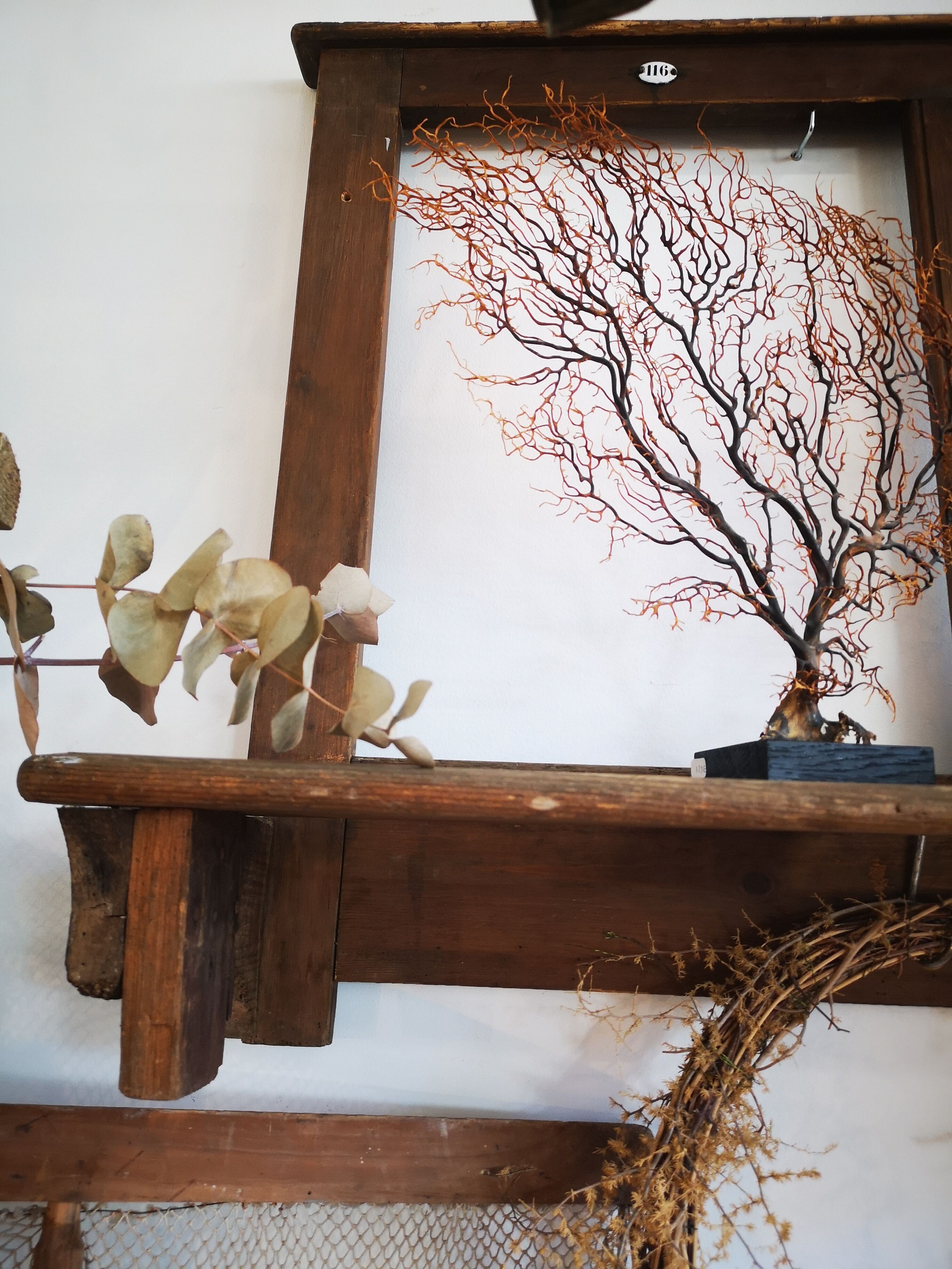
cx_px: 476
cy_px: 634
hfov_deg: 51.4
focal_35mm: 27
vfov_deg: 65.3
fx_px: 990
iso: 200
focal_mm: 3.95
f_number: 1.8
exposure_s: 1/33.3
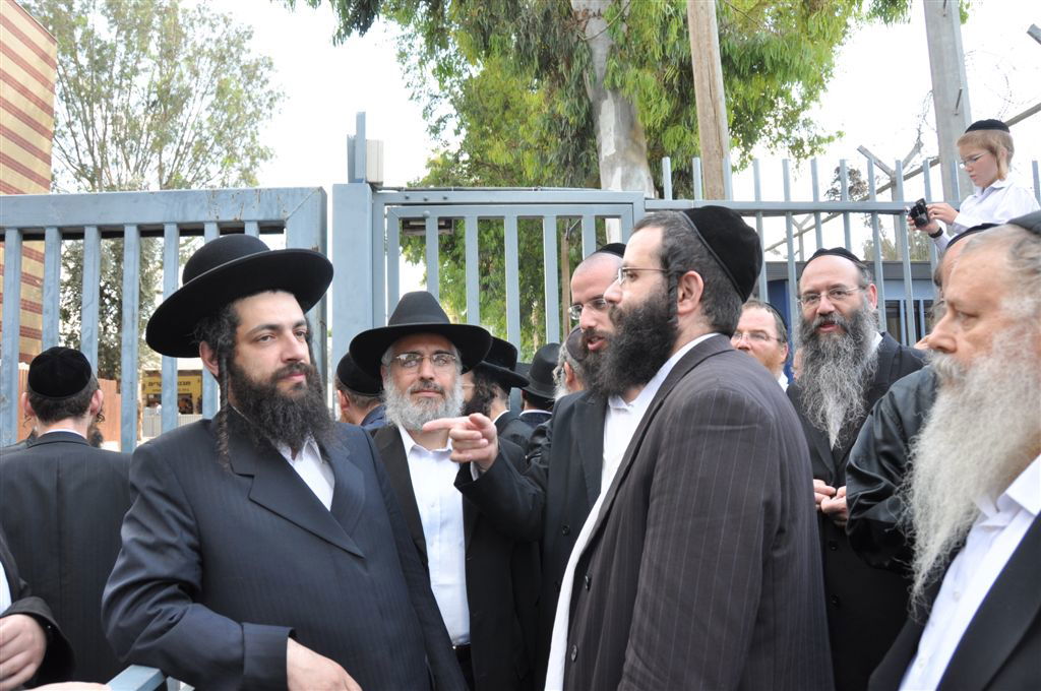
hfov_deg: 67.4
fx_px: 780
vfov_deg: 47.8
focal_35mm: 27
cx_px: 520
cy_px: 346
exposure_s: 1/125
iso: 200
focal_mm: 18
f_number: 5.6
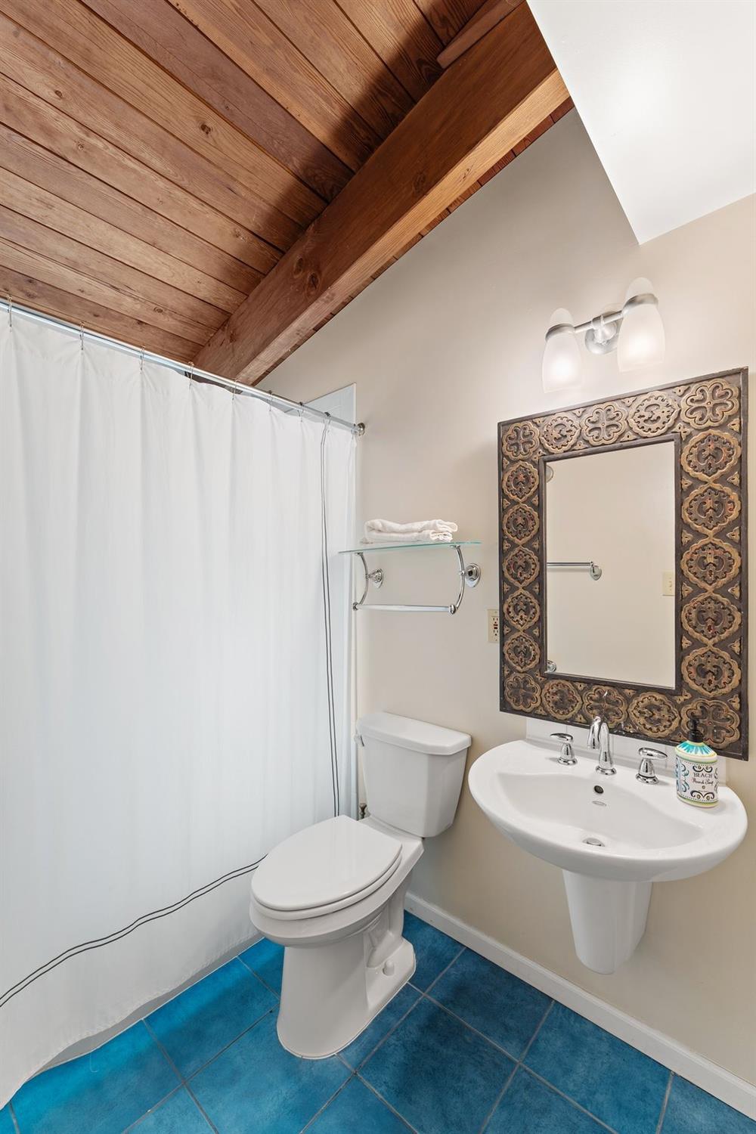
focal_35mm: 14
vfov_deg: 104.3
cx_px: 378
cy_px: 567
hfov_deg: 81.2
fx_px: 441
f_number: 9
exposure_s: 2
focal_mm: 14
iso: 250
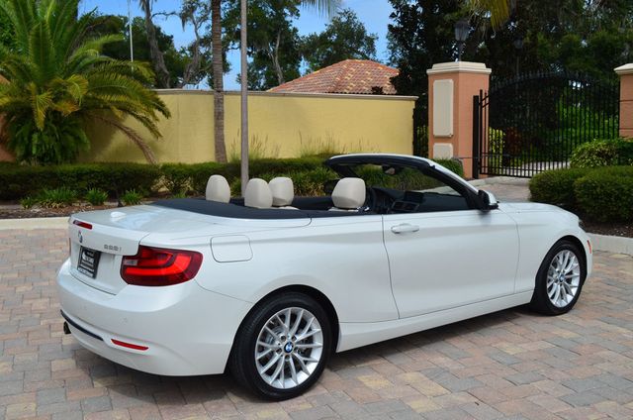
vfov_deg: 34.1
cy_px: 210
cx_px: 316
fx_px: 684
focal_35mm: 39
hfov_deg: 49.6
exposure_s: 1/125
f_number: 11
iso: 110
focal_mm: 26
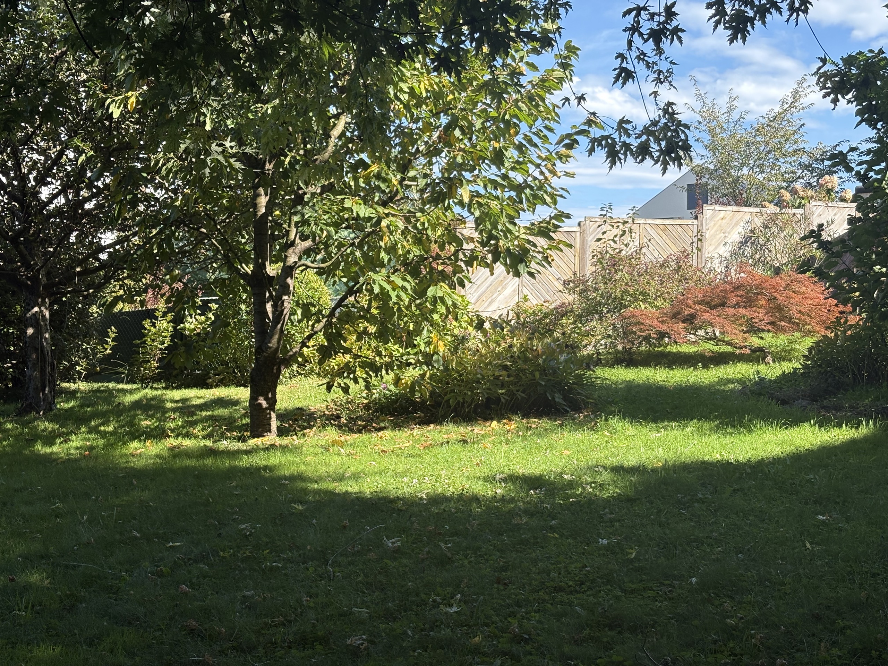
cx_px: 444
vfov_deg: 28.0
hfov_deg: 36.8
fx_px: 1334
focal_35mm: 52
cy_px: 333
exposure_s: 1/884
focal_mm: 5.96
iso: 32
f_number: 1.6
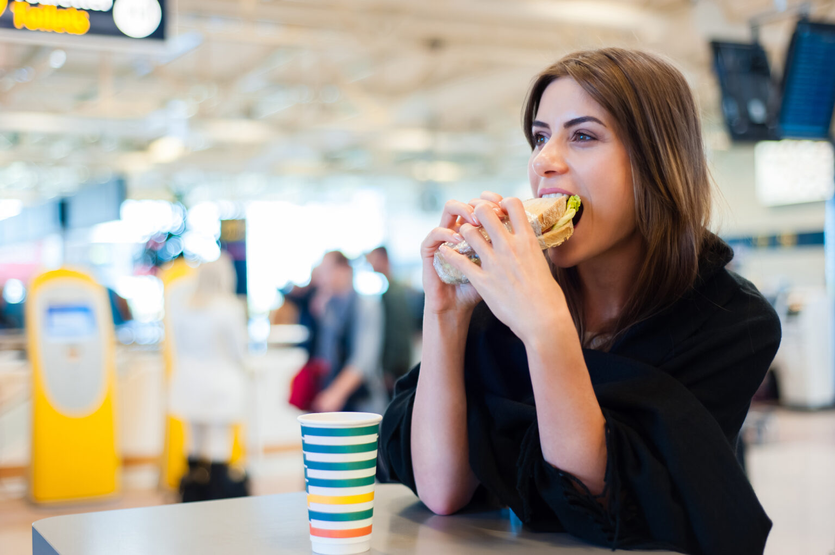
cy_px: 278
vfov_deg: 27.0
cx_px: 418
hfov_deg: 39.6
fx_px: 1159
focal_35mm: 50
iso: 400
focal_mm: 50
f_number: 2.2
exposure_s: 1/125
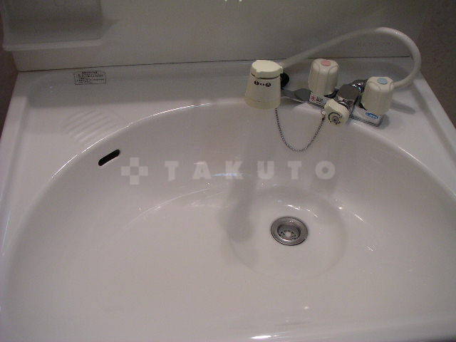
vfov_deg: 37.7
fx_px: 501
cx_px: 228
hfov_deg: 49.0
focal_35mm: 38
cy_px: 171
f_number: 2.8
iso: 100
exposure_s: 1/50
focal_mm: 6
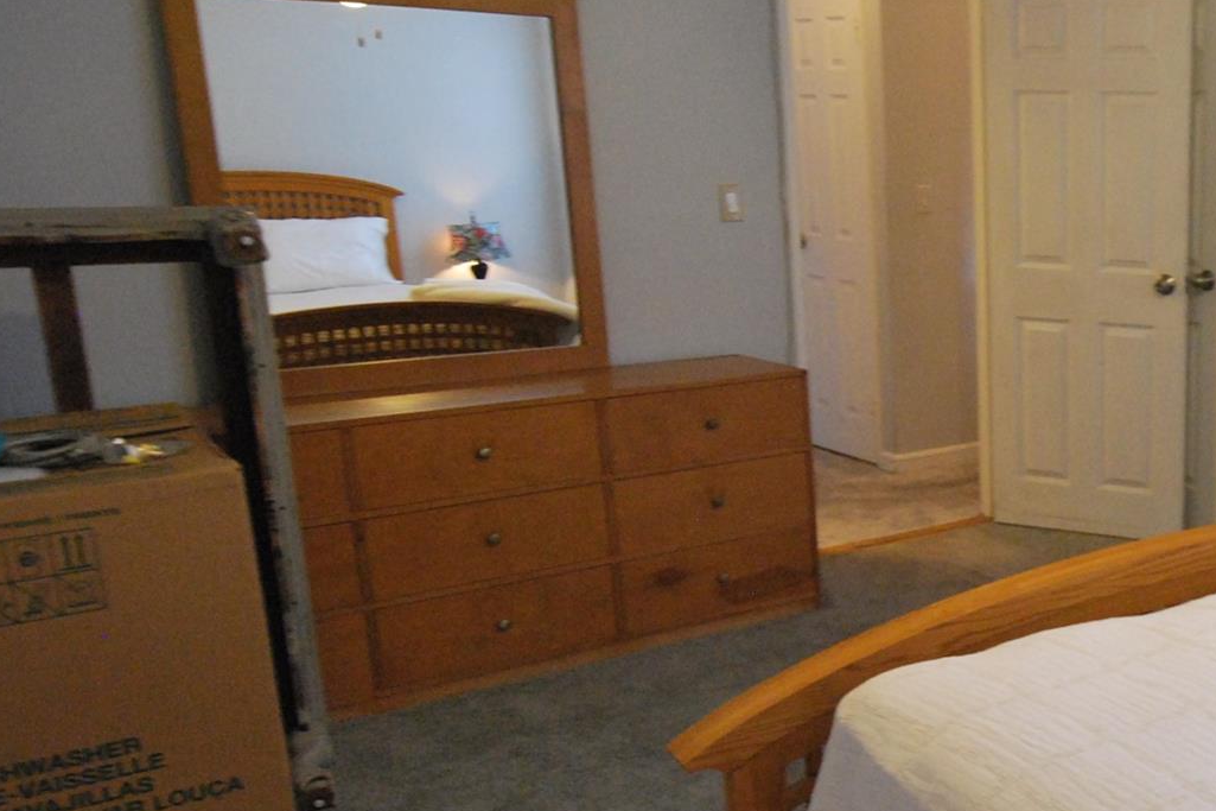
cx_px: 1108
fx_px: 1418
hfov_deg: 42.4
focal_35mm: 42
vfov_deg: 31.8
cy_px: 483
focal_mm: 14
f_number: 6.3
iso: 1600
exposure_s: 1/20
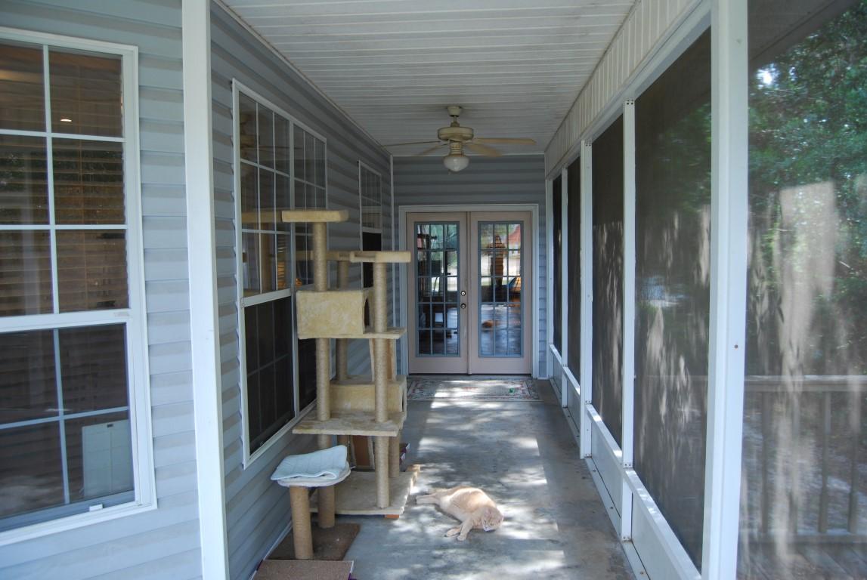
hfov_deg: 67.3
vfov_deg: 48.1
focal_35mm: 27
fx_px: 651
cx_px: 434
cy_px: 290
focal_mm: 18
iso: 200
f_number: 3.5
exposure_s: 1/50
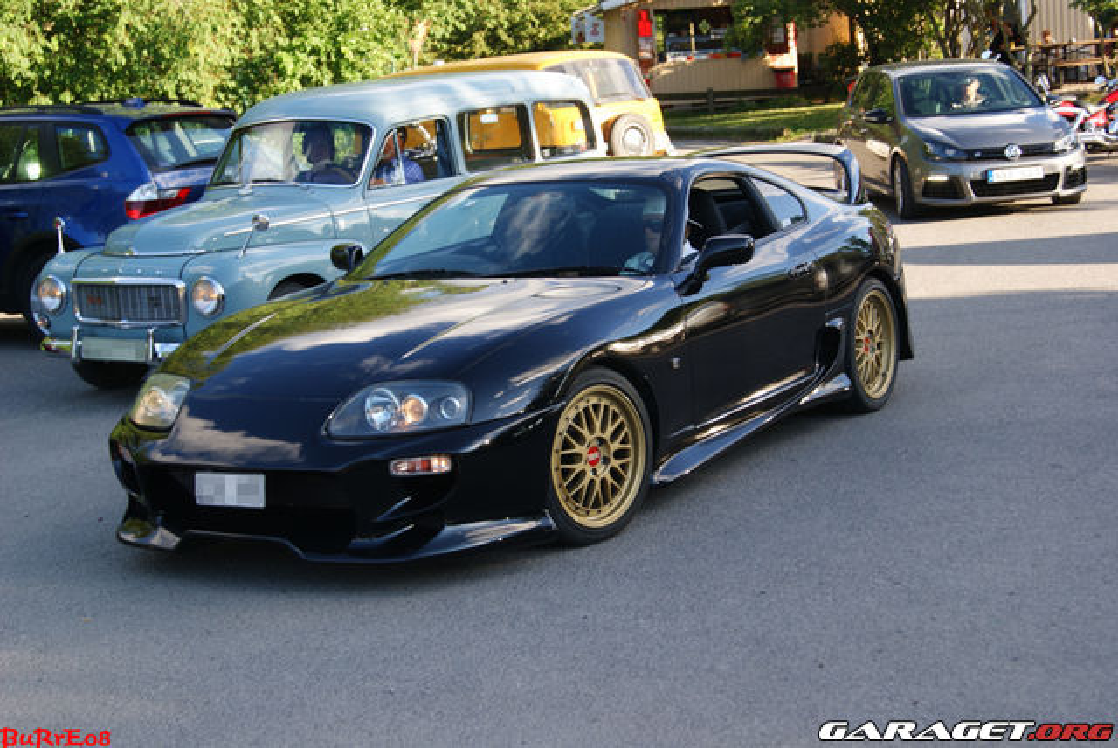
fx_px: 1865
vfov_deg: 22.7
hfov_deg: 33.4
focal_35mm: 60
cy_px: 374
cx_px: 559
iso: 100
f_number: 6.3
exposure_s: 1/80
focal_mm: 40
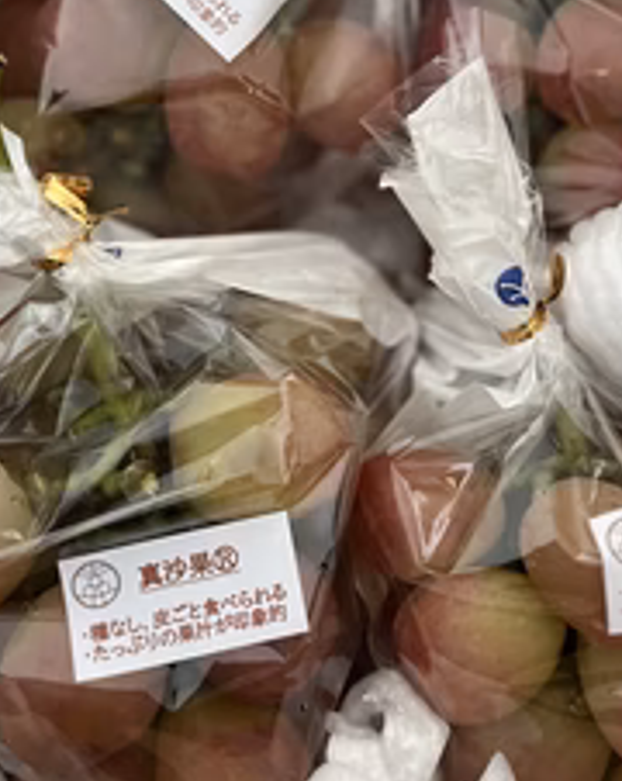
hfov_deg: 33.3
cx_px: 356
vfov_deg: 41.0
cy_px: 297
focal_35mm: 45
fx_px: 1038
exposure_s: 1/47
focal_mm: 5.1
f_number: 1.6
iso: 500
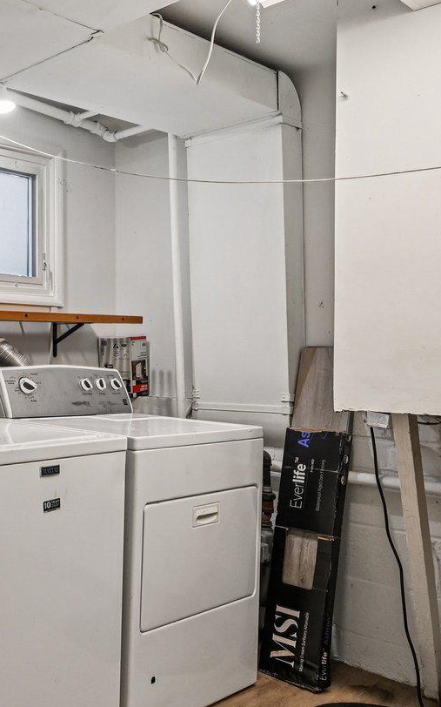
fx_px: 693
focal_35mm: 36
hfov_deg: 28.3
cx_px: -150
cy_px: 339
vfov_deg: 54.0
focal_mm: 14
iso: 100
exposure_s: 1/15
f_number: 8
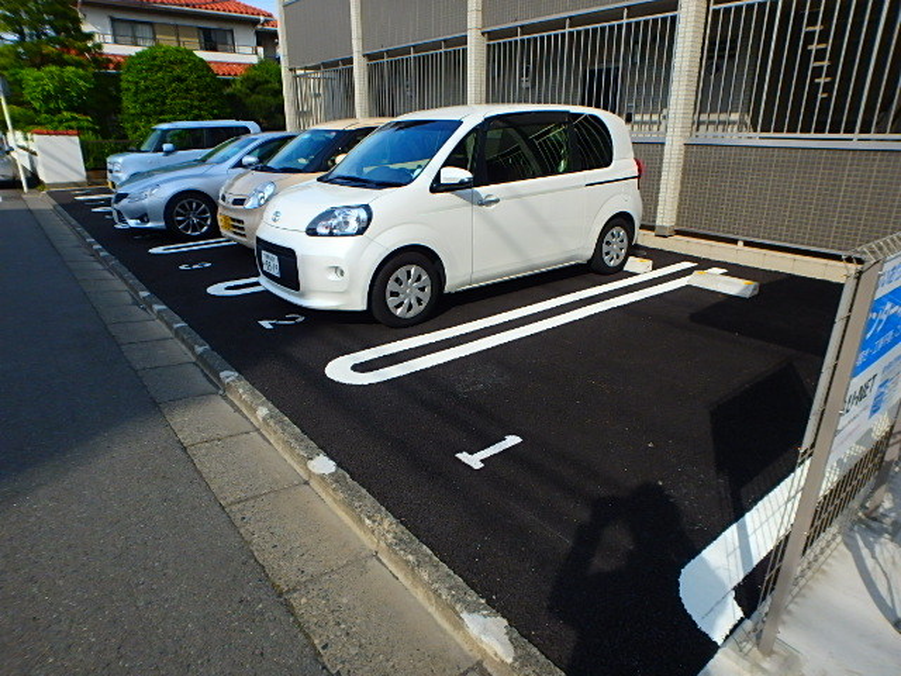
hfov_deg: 79.0
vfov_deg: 63.4
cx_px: 450
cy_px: 338
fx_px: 547
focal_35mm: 21
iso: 125
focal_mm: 3.7
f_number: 3.5
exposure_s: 1/1000
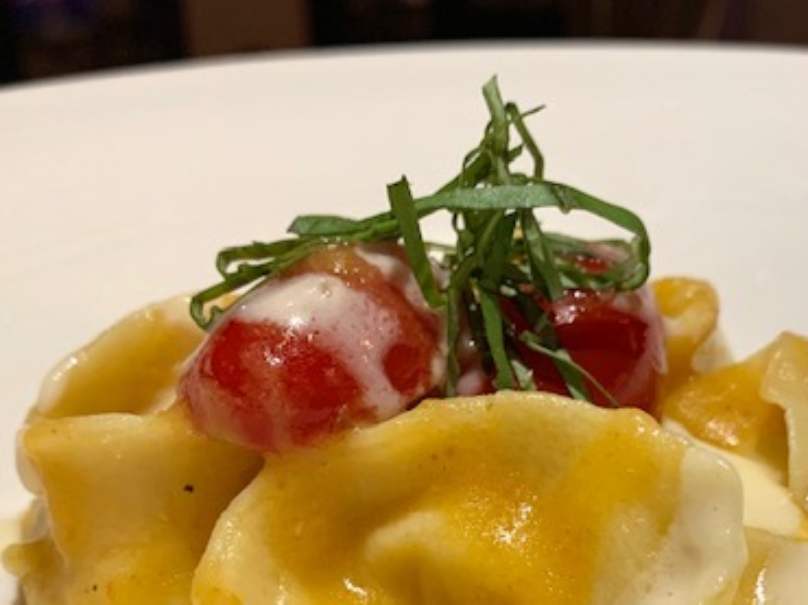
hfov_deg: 42.1
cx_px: 435
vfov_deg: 31.0
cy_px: 515
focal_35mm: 45
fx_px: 1050
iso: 320
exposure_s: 1/50
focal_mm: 4.25
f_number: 1.8
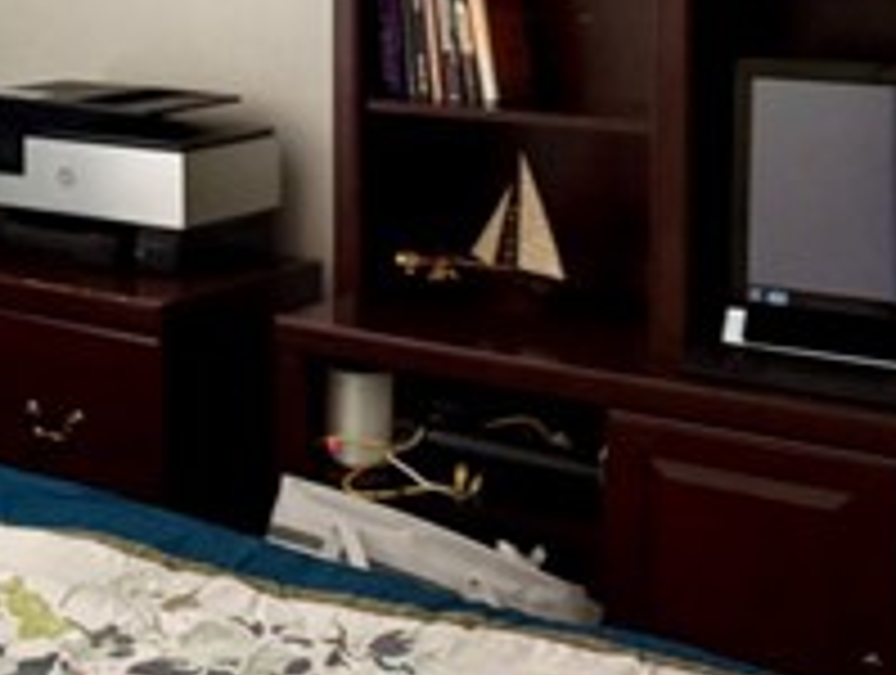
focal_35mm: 77
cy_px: -72
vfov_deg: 18.5
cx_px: -342
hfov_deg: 22.1
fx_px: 1997
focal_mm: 6.76
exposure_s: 1/60
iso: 640
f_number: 1.78
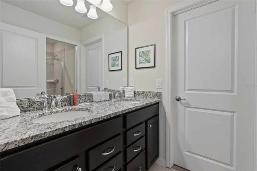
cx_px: 128
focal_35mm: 16
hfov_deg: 96.8
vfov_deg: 73.7
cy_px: 86
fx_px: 114
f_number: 8
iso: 500
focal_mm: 16
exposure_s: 1/3
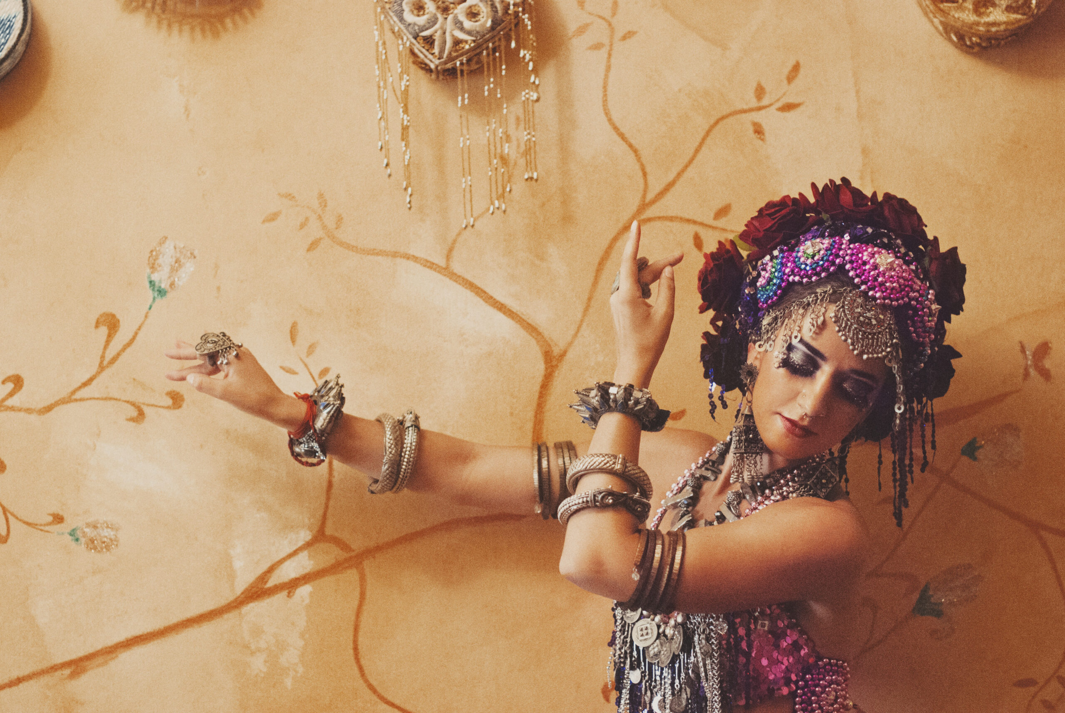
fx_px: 2222
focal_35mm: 75
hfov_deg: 27.0
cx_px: 532
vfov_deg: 18.2
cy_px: 356
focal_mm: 50
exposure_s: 1/60
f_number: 2
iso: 1600
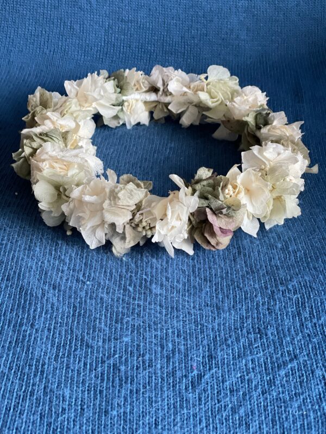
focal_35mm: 52
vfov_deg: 36.8
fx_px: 653
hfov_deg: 28.0
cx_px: 163
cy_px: 217
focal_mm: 6
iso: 250
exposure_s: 1/98
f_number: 2
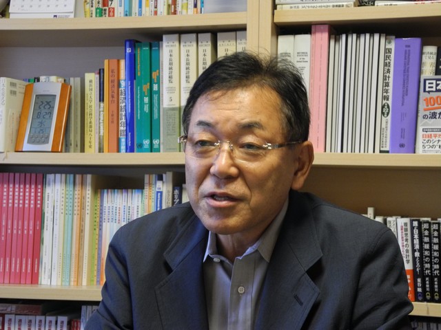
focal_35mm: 76
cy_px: 165
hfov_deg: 25.7
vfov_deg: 19.4
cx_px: 220
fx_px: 968
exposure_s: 1/25
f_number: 4
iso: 400
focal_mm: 16.3
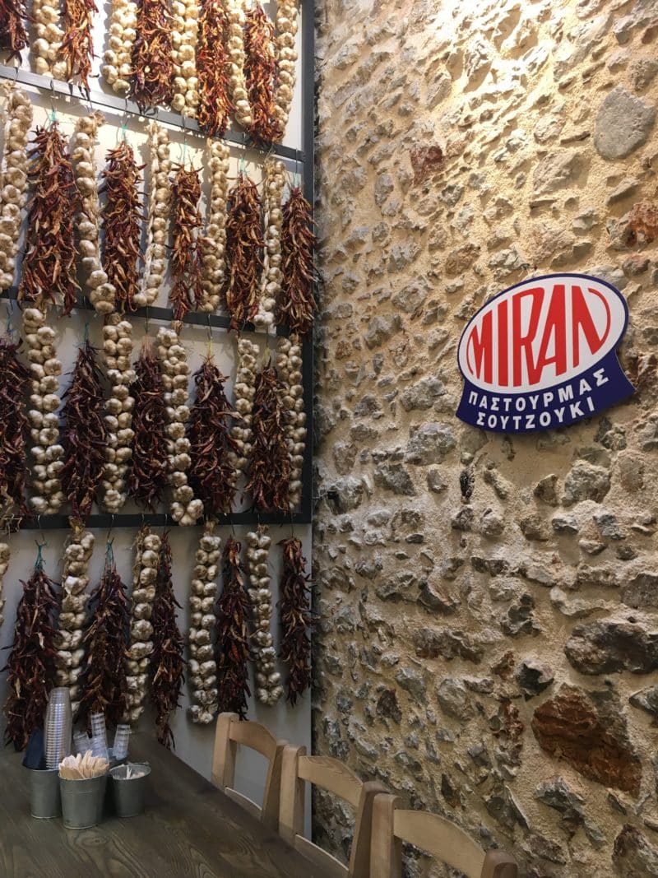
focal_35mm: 29
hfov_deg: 48.2
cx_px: 329
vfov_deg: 61.7
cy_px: 439
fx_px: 735
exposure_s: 1/33
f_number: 2.2
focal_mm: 4.15
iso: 80
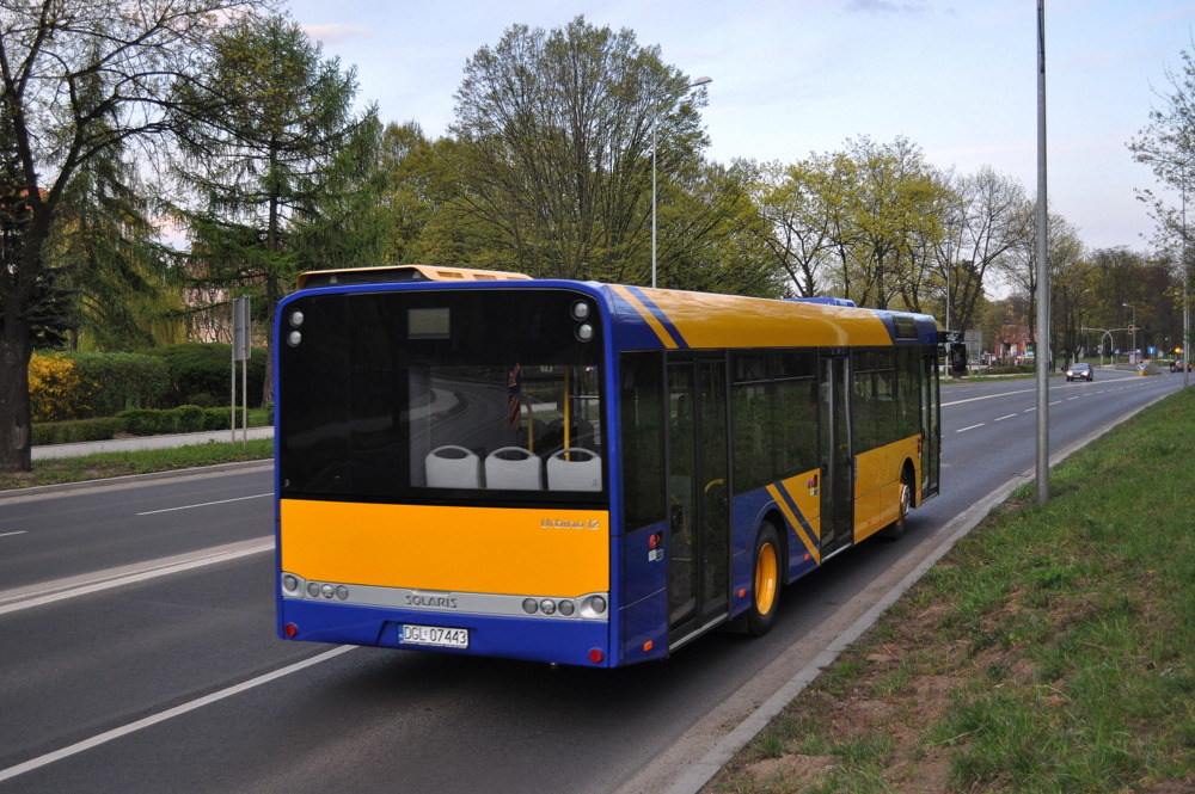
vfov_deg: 34.2
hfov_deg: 49.6
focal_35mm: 39
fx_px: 1293
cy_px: 397
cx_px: 598
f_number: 4.2
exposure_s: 1/500
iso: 1250
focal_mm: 26
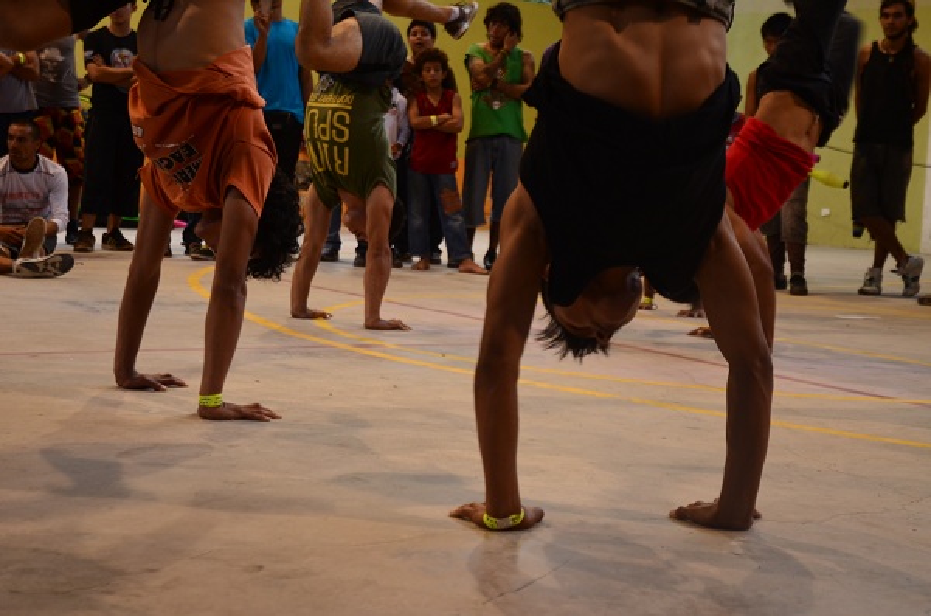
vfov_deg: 13.0
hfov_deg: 19.5
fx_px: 2709
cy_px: 308
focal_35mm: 105
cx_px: 466
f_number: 4.5
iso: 400
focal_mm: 70
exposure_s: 1/30
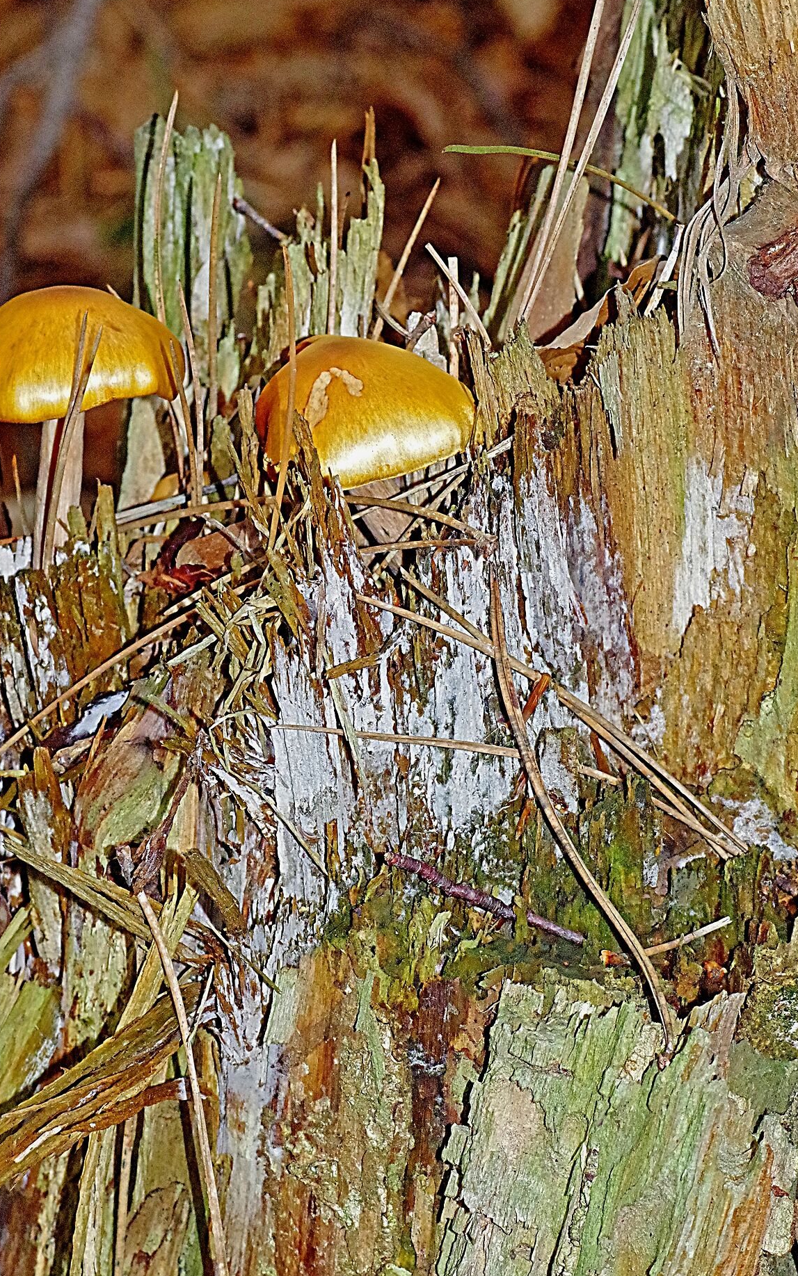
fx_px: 6263
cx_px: 413
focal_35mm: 180
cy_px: 613
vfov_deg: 11.6
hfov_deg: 7.3
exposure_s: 1/180
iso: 3200
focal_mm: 90
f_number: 11
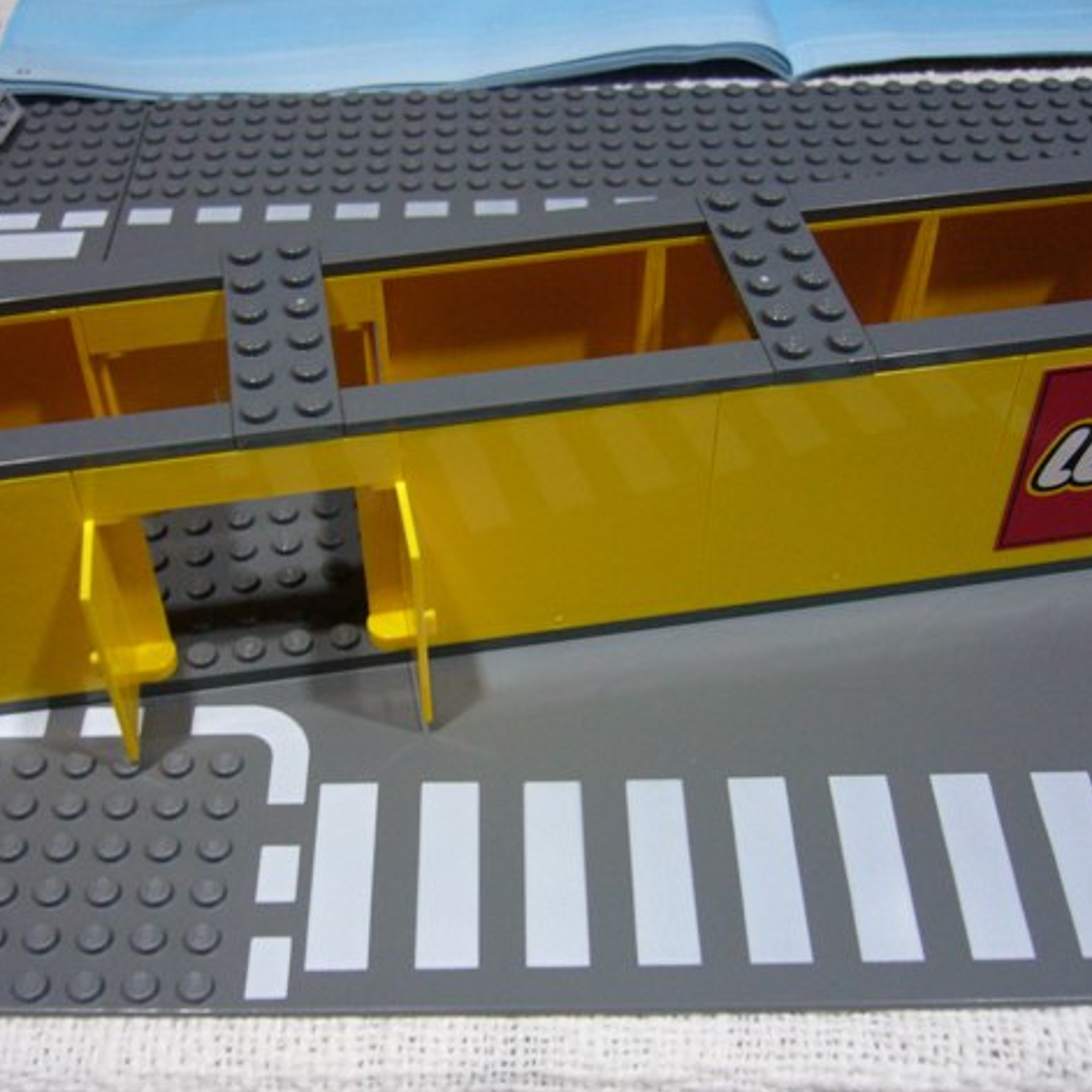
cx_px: 473
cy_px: 545
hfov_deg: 40.0
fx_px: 1499
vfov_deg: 40.0
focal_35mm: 42
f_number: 2.8
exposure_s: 1/8
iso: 200
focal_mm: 5.8
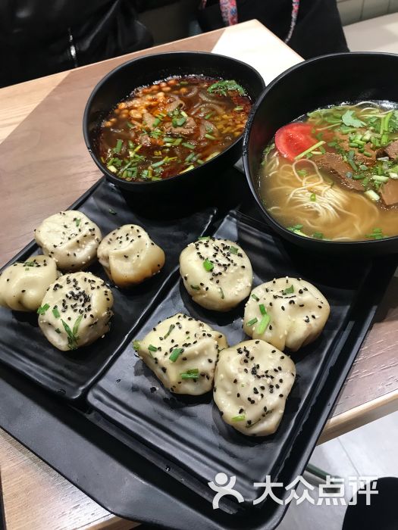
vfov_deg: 63.4
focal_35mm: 28
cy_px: 265
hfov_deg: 49.7
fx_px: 429
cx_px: 199
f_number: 1.8
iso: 40
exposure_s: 1/25
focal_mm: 3.99
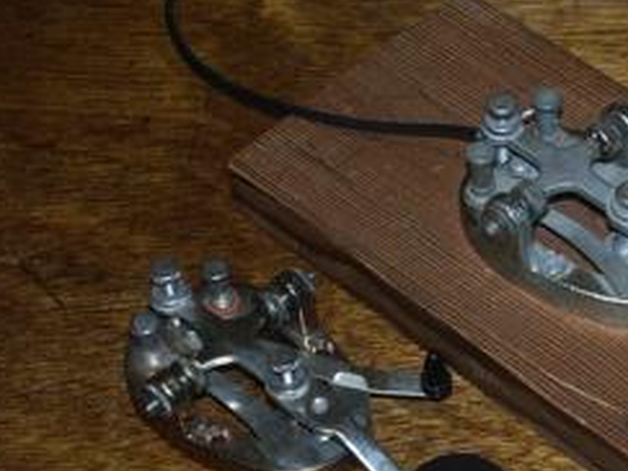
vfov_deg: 11.3
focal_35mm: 131
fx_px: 2375
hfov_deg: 15.0
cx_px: 481
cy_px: 313
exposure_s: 1/60
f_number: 4.5
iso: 200
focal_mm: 20.7
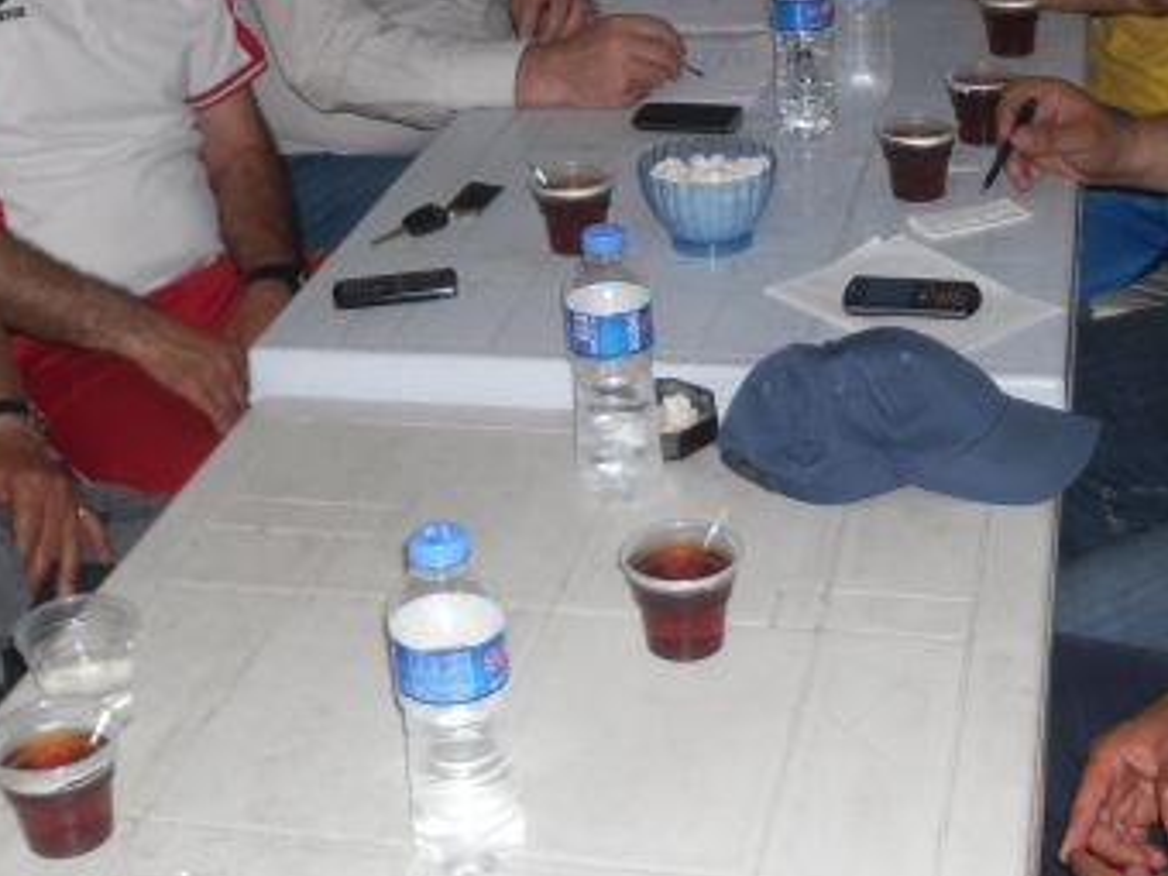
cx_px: 677
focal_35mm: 64
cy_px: 161
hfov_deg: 30.2
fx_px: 2159
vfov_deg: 22.6
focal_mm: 6
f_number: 2.8
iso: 100
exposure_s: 1/45
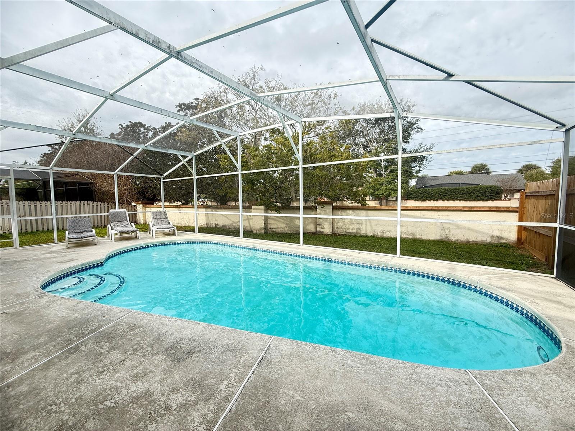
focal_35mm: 14
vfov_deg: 85.7
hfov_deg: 102.1
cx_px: 288
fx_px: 233
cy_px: 216
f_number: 2.2
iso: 64
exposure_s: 1/349
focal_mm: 2.22
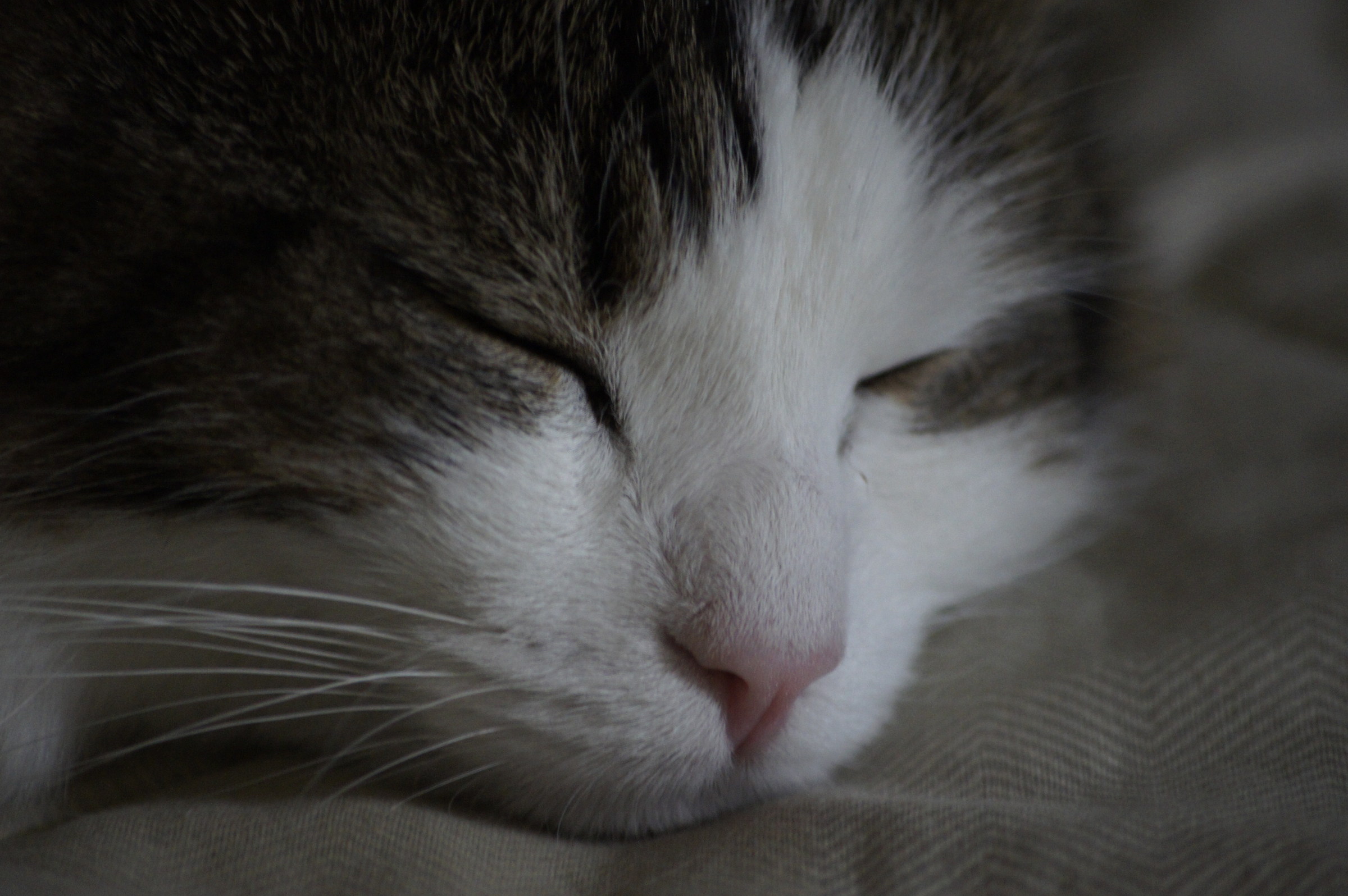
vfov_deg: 4.6
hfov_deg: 6.9
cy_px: 448
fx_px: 11224
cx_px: 674
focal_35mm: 300
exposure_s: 1/8
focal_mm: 200
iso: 1600
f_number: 5.6
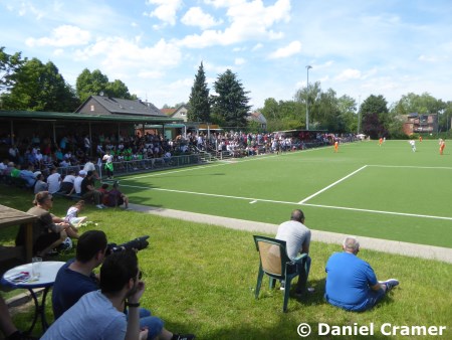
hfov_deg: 71.6
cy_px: 170
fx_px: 314
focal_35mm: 24
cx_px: 226
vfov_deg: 56.9
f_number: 3.3
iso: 80
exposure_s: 1/500
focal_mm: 4.3
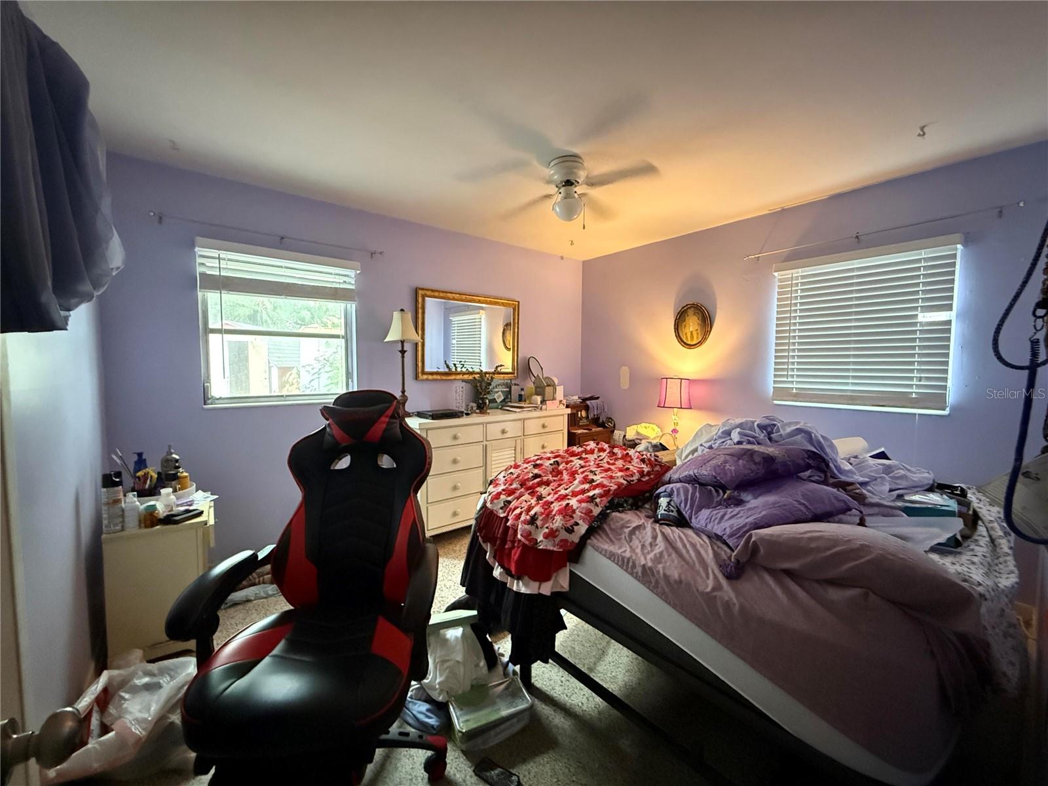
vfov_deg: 85.7
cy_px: 393
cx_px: 524
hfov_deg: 102.1
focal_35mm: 14
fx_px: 424
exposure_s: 1/30
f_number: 2.2
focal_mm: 2.22
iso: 2000
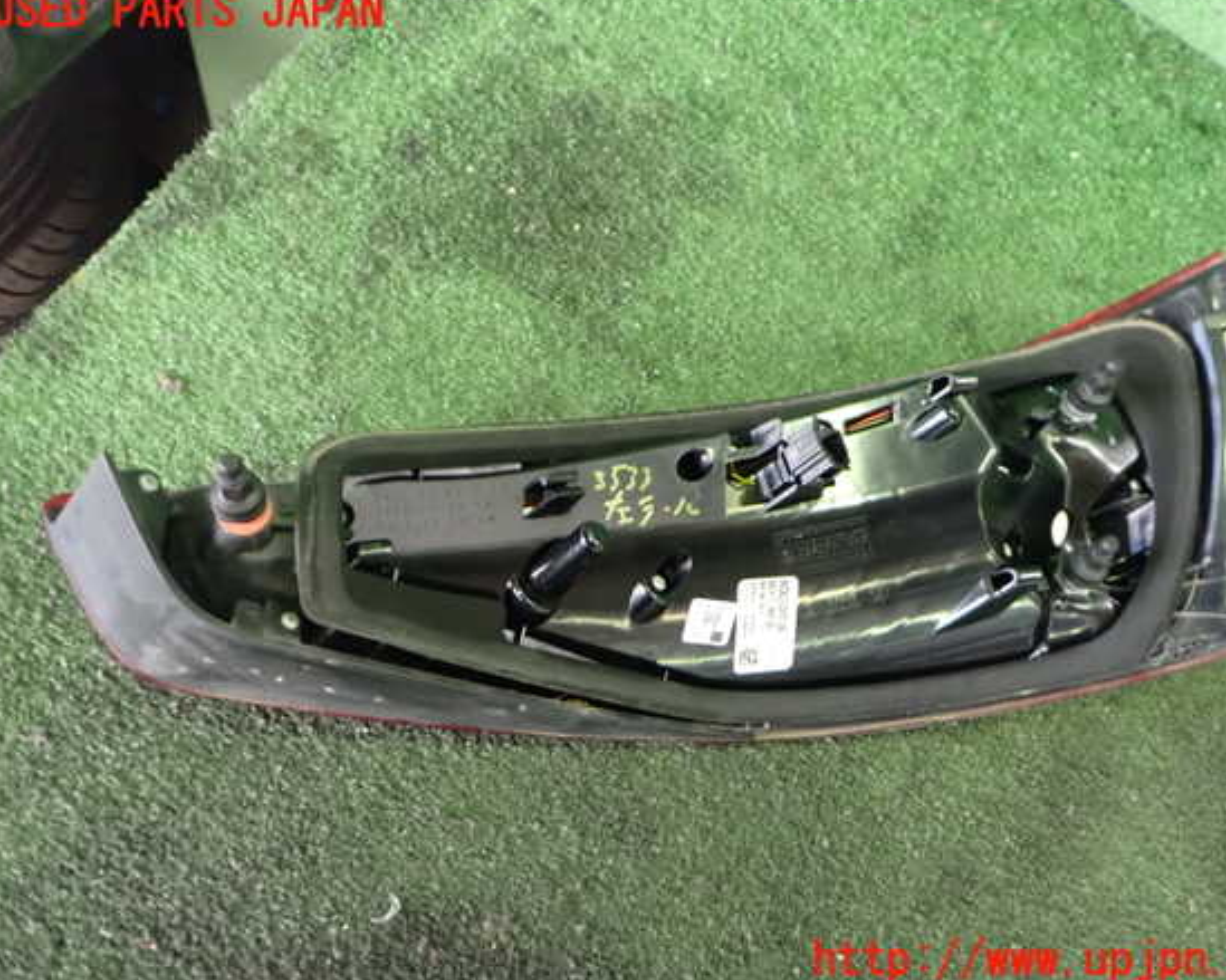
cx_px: 648
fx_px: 1161
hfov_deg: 55.6
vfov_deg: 45.8
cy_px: 487
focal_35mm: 32
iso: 1250
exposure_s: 1/60
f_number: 2.3
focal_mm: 5.4
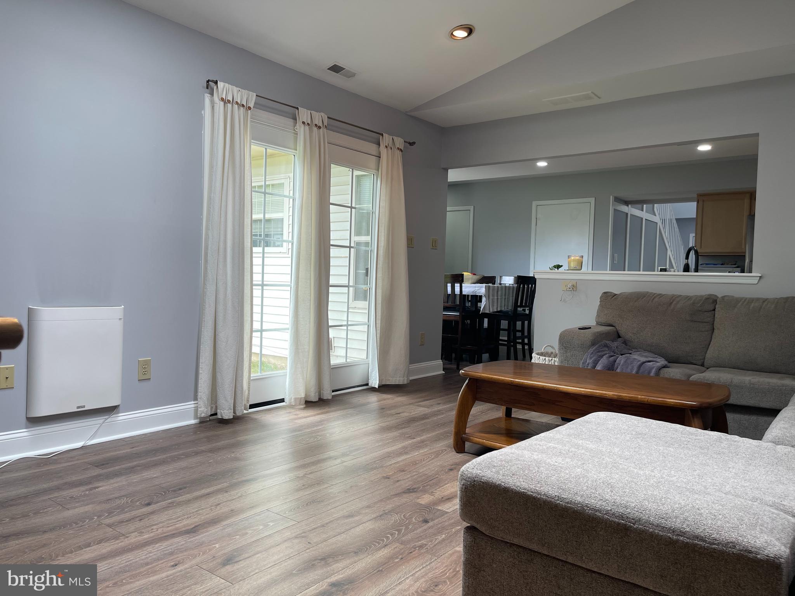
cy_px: 298
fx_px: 574
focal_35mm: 25
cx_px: 398
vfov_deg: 54.9
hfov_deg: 69.4
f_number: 1.6
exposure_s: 1/120
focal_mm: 5.1
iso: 50
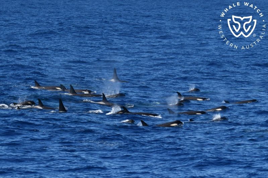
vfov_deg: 7.4
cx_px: 134
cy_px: 89
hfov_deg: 11.1
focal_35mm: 185
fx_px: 1377
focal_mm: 185
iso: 900
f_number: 5.6
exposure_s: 1/8000
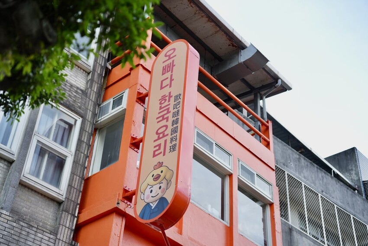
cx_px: 184
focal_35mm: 58
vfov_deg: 23.5
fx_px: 592
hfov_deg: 34.5
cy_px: 123
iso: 200
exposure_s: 1/60
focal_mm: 57.9
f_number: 2.8
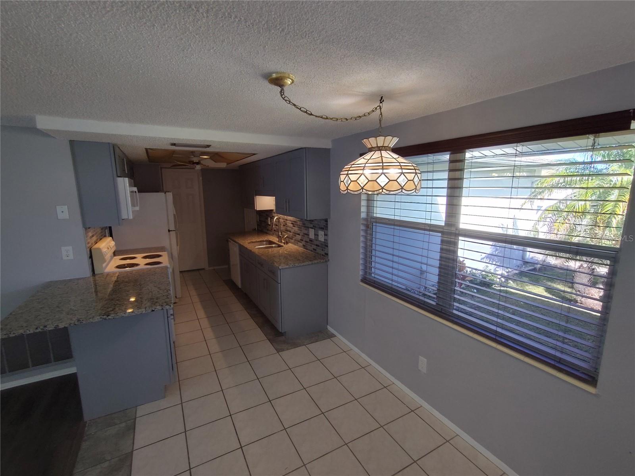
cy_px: 238
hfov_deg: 94.5
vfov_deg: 78.1
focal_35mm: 16
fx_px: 294
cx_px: 318
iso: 249
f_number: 2.2
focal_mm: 1.66
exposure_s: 1/60
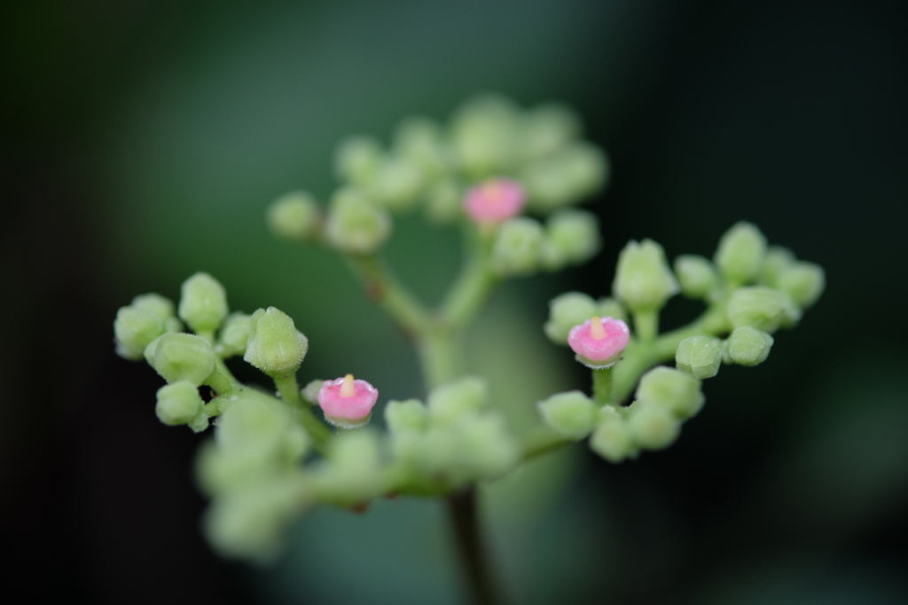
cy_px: 302
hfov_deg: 22.6
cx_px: 454
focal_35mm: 90
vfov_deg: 15.2
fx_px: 2269
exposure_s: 1/60
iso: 400
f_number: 2.4
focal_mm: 60
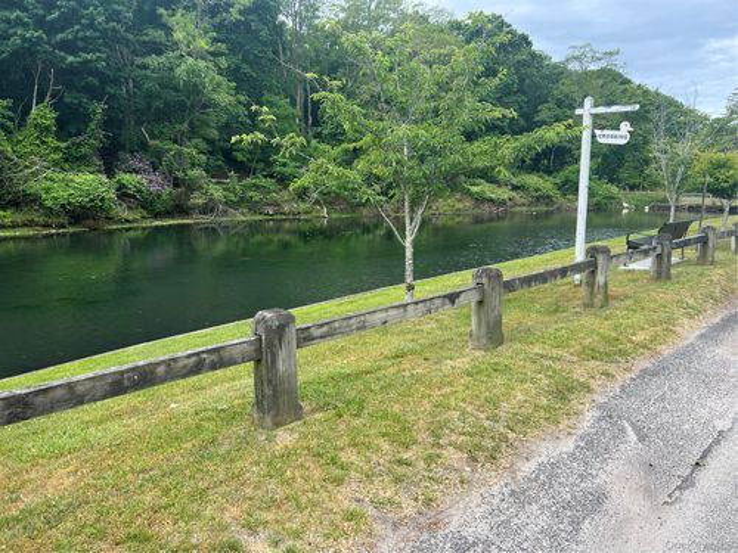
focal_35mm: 26
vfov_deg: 53.1
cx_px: 369
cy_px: 276
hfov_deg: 67.3
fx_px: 554
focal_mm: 5.7
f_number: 1.5
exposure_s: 1/1361
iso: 50
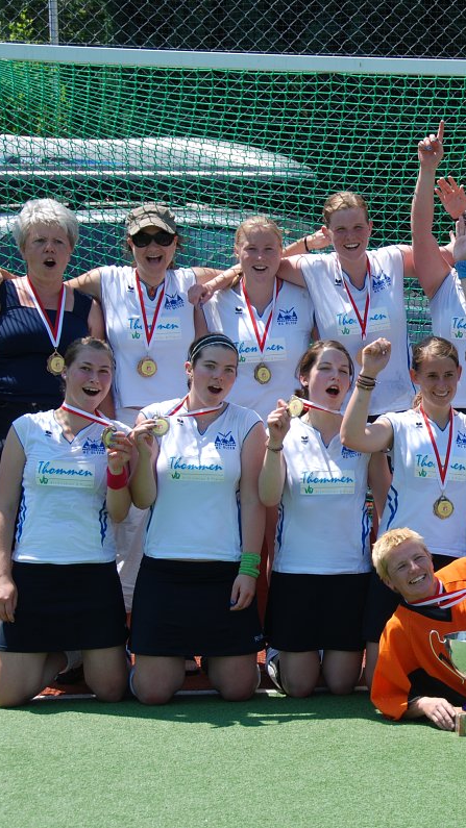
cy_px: 412
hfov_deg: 10.5
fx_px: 2505
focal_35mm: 114
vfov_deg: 18.8
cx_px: 533
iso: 100
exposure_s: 1/200
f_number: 7.1
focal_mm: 48
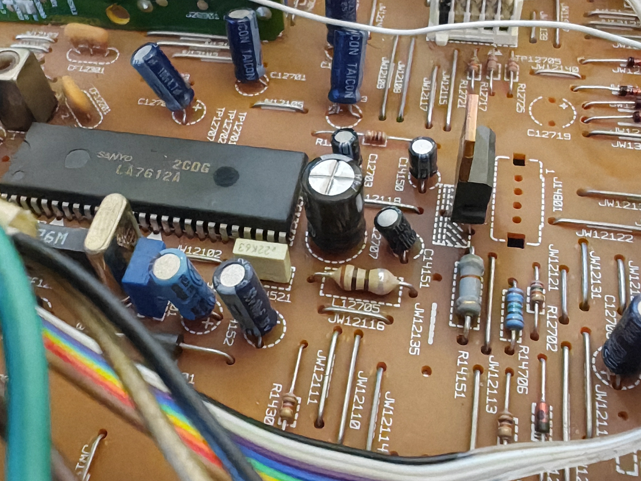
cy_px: 208
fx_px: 722
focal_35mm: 39
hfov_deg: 47.8
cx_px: 338
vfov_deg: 36.8
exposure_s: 1/17
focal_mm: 1.82
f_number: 2
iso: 6400
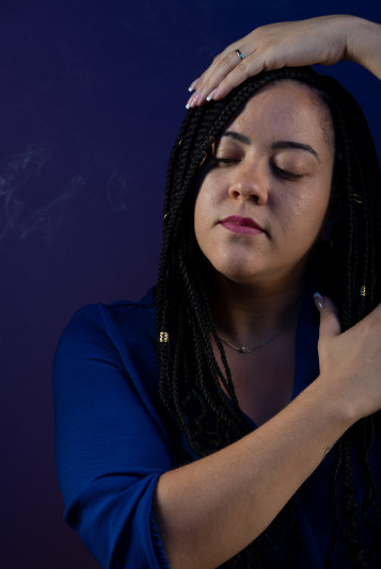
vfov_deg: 23.6
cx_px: 204
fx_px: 1362
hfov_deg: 15.9
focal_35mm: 86
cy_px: 316
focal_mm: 75
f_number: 7.1
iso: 100
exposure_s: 1/200
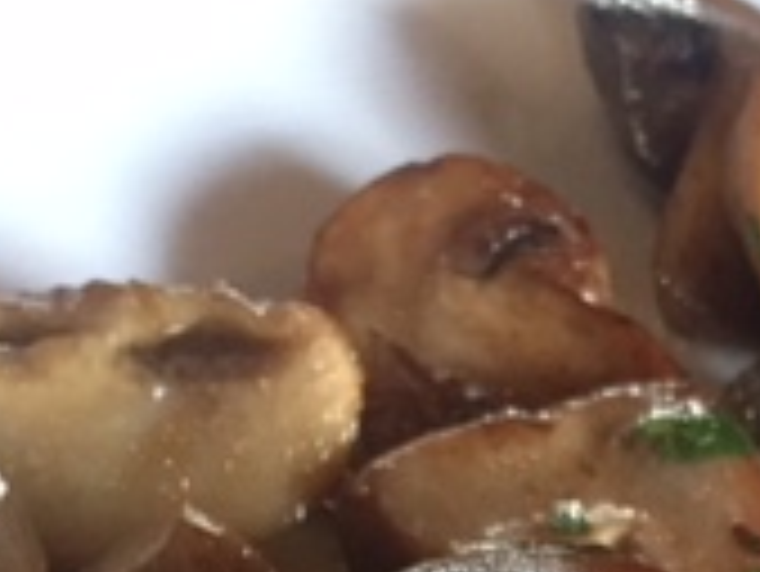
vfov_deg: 12.3
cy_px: 1031
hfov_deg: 17.0
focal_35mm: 110
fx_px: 2417
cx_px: 949
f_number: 2.2
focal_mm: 4.15
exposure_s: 1/20
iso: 250
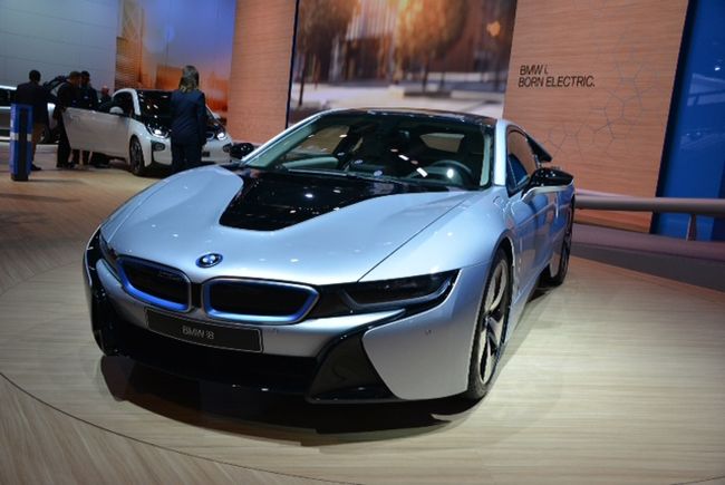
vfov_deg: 37.9
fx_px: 706
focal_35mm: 35
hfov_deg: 54.4
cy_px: 242
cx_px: 362
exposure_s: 1/160
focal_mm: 35
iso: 800
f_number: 7.1
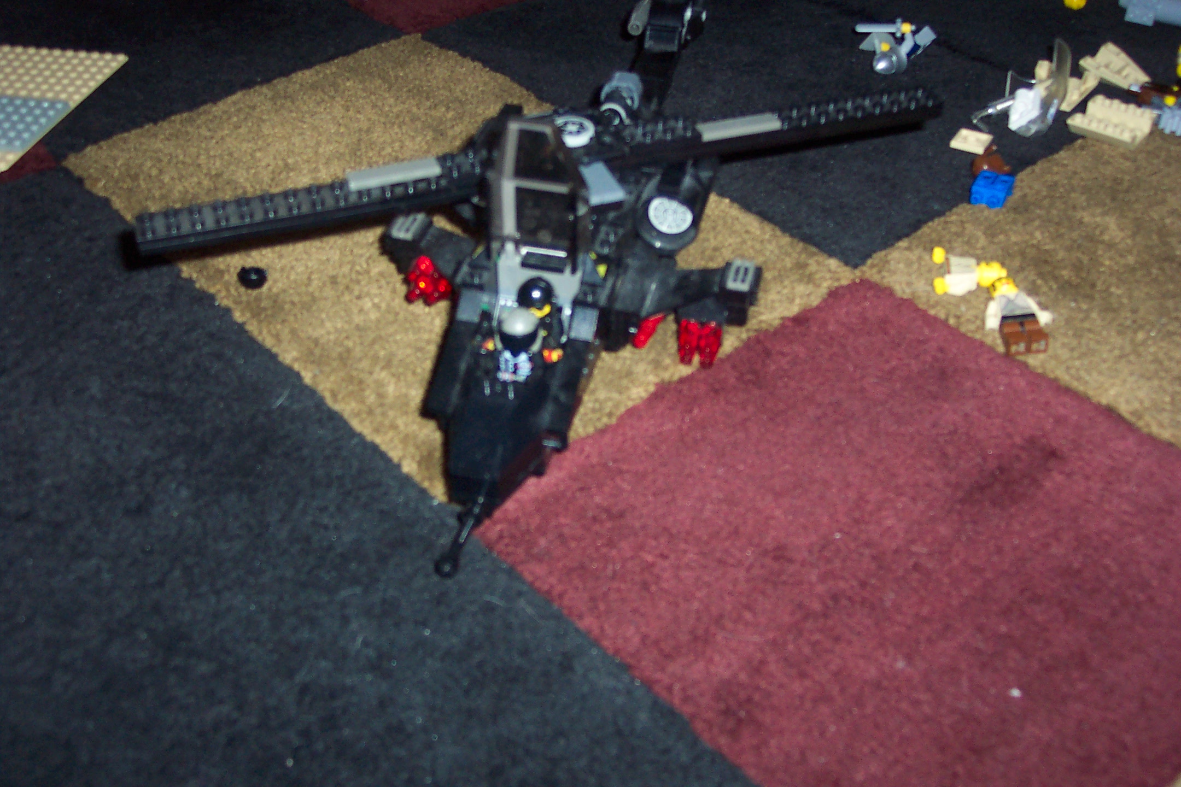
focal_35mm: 38
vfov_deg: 35.1
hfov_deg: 50.7
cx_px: 590
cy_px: 394
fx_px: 1247
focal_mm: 8
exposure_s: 1/30
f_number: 2.8
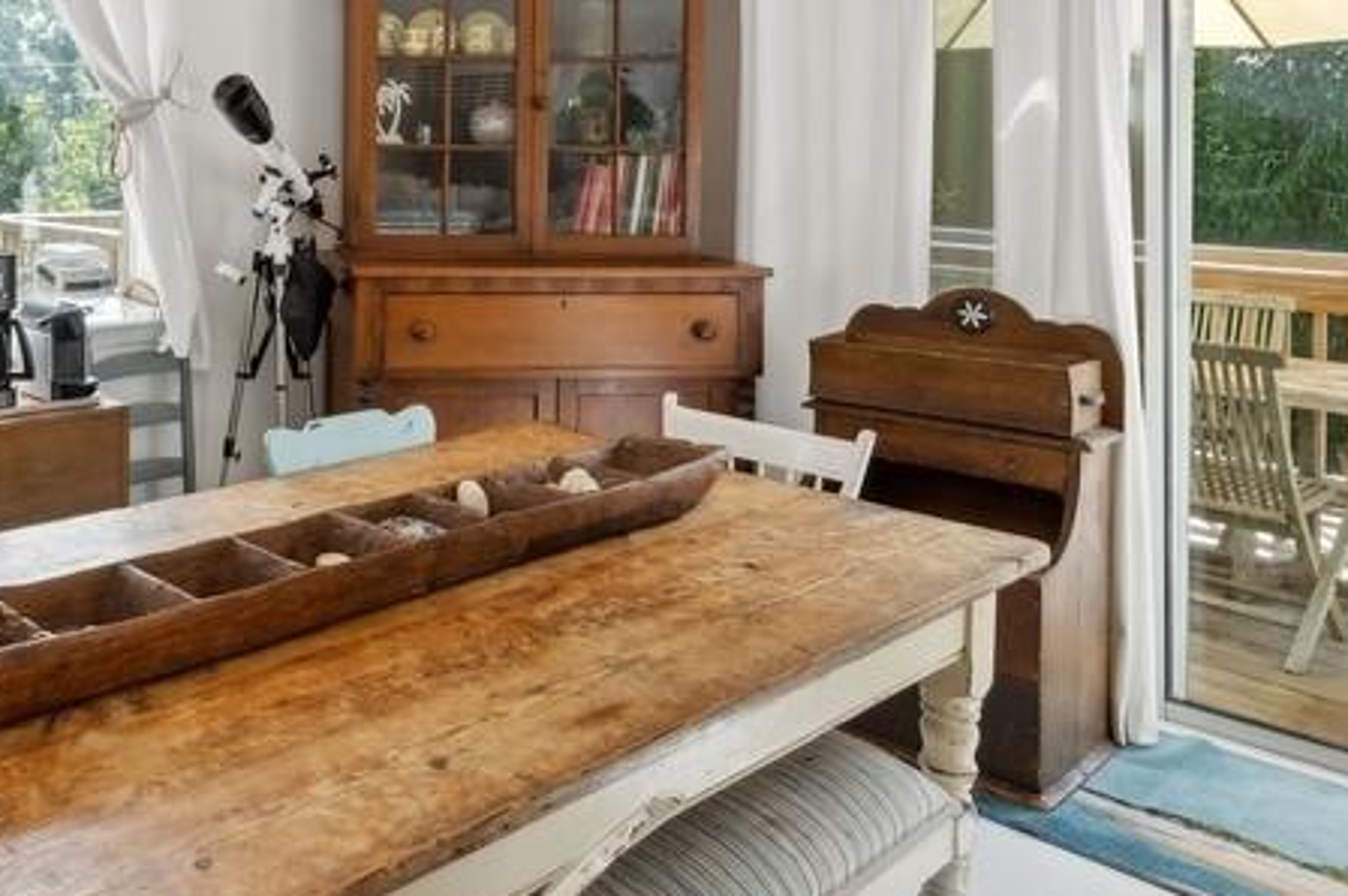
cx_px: 220
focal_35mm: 32
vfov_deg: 38.9
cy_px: 135
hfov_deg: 53.7
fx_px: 1197
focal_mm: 14
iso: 800
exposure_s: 1/500
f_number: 8
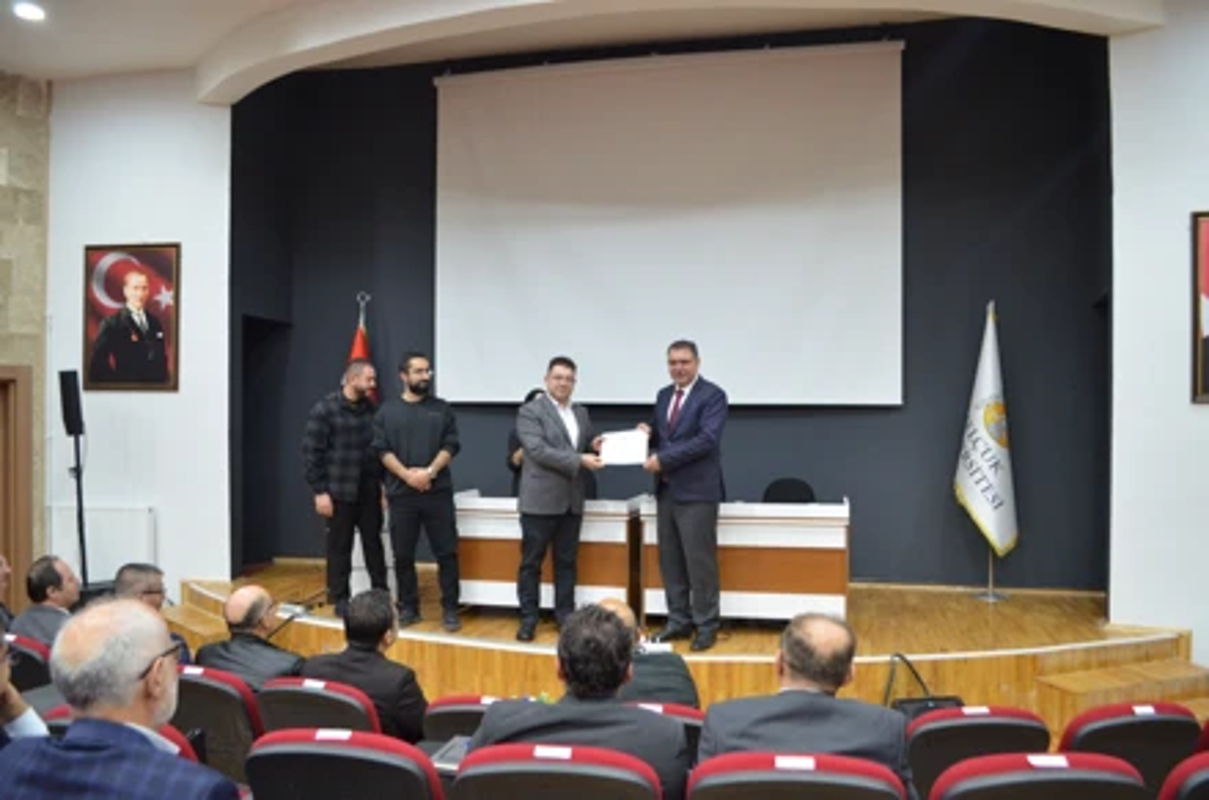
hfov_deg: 67.5
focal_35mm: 27
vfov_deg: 47.7
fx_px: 904
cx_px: 604
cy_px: 400
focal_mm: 18
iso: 1250
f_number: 3.5
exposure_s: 1/30
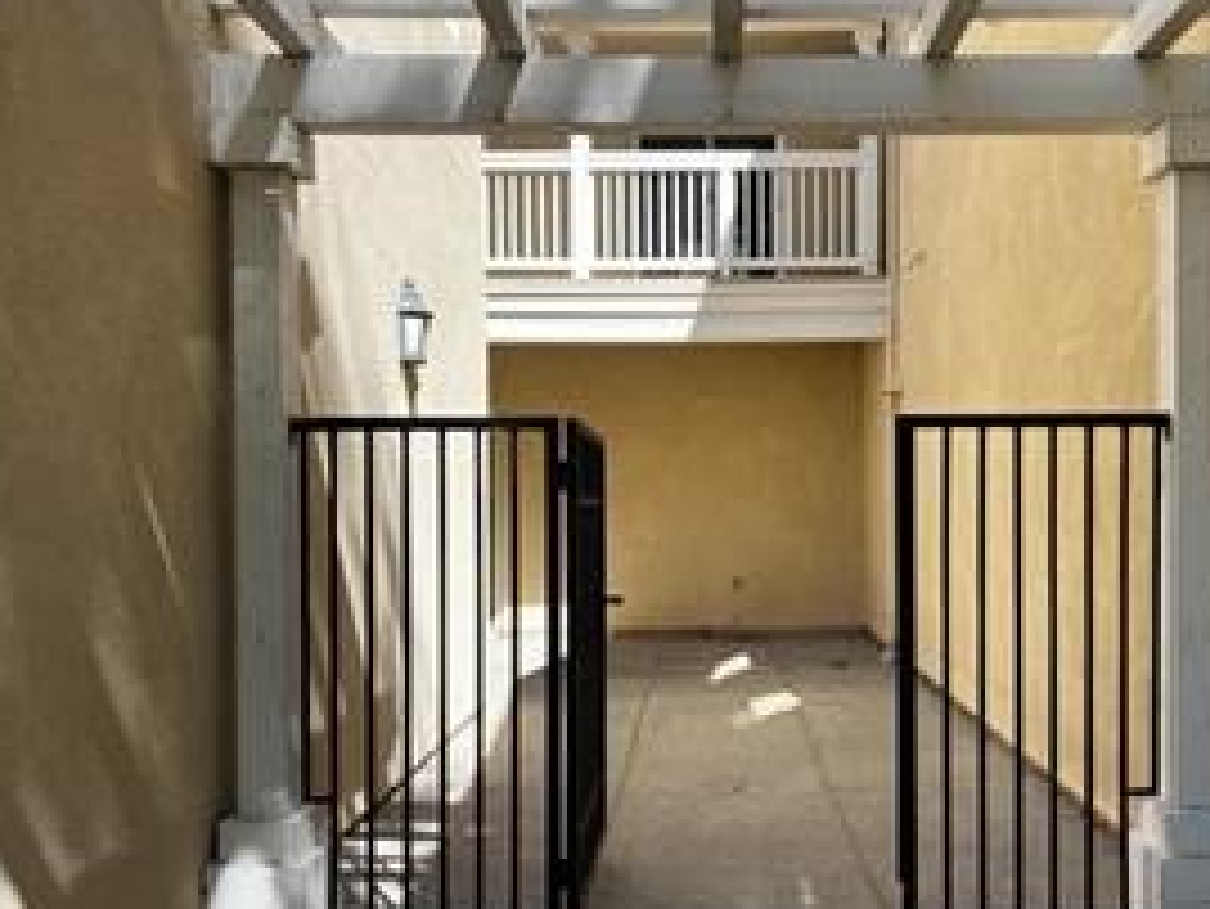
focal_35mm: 33
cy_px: 500
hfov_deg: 55.0
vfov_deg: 42.9
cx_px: 708
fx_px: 1154
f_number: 1.5
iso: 50
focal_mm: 5.7
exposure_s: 1/1029
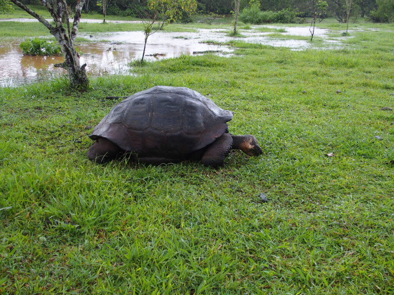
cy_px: 148
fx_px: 524
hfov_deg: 41.2
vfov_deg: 31.5
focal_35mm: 46
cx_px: 197
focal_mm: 9.8
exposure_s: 1/160
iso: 100
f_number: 2.8
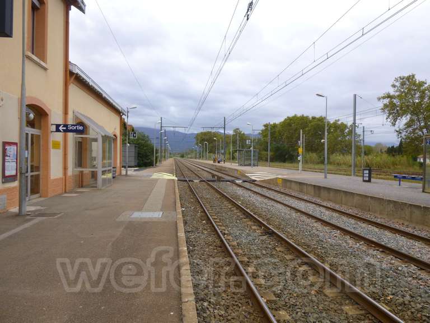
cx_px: 215
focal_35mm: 25
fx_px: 311
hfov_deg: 69.4
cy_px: 162
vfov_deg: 54.9
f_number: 3.1
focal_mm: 4.5
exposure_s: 1/80
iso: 100
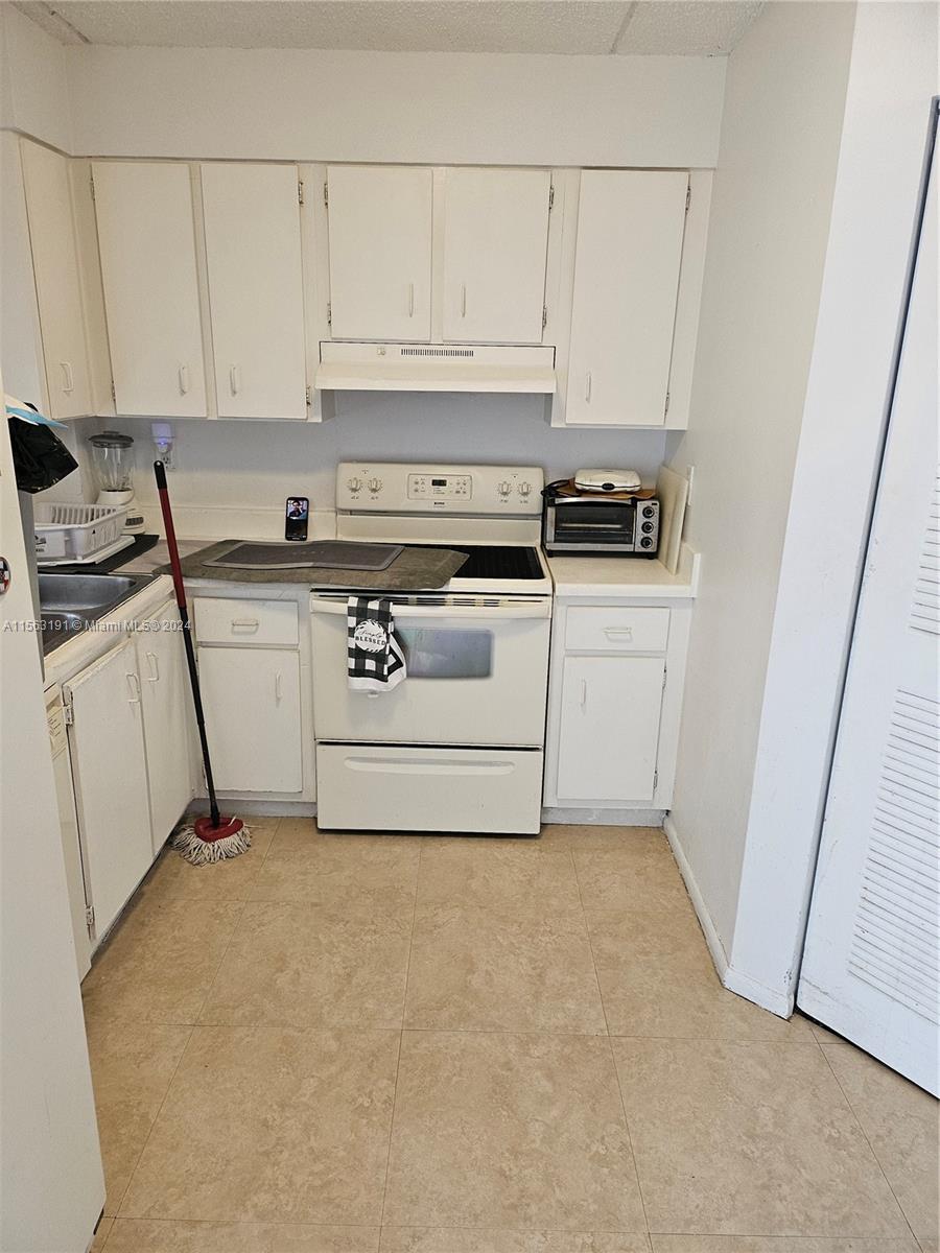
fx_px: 869
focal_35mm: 24
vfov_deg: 71.6
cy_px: 626
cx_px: 470
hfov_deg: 56.8
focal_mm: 5
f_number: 1.8
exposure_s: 1/120
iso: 250
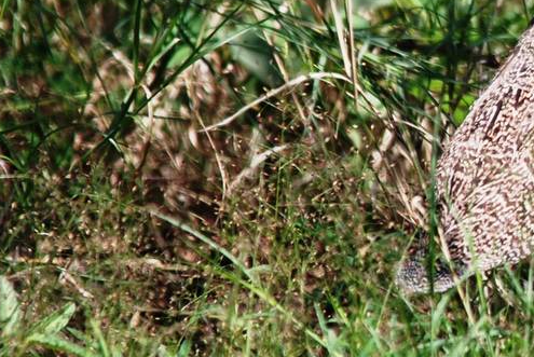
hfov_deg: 0.9
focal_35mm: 2424
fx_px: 35987
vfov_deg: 0.6
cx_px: 794
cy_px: 37
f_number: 6.3
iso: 200
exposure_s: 1/500
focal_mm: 500
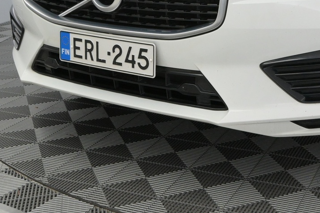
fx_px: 592
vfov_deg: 19.6
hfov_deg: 29.5
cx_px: 262
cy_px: -20
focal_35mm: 67
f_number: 6.3
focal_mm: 19.5
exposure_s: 1/160
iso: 2500
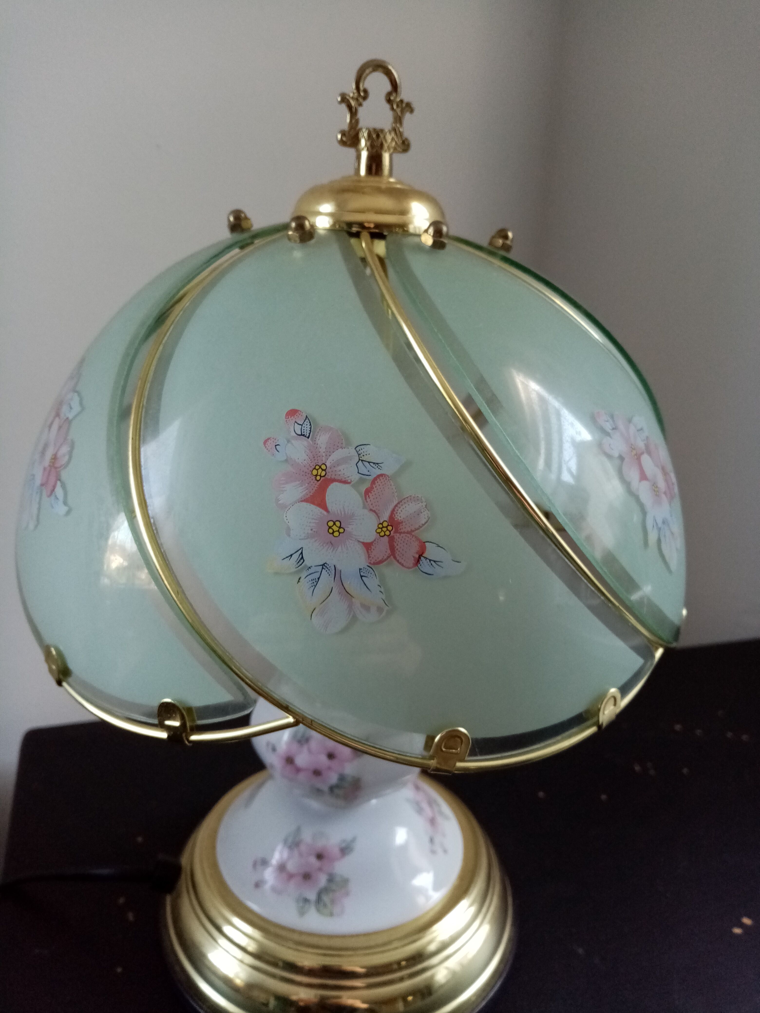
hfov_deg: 53.1
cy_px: 506
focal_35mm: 26
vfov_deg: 67.3
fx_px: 761
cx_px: 380
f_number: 1.8
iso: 141
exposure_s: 1/33.3
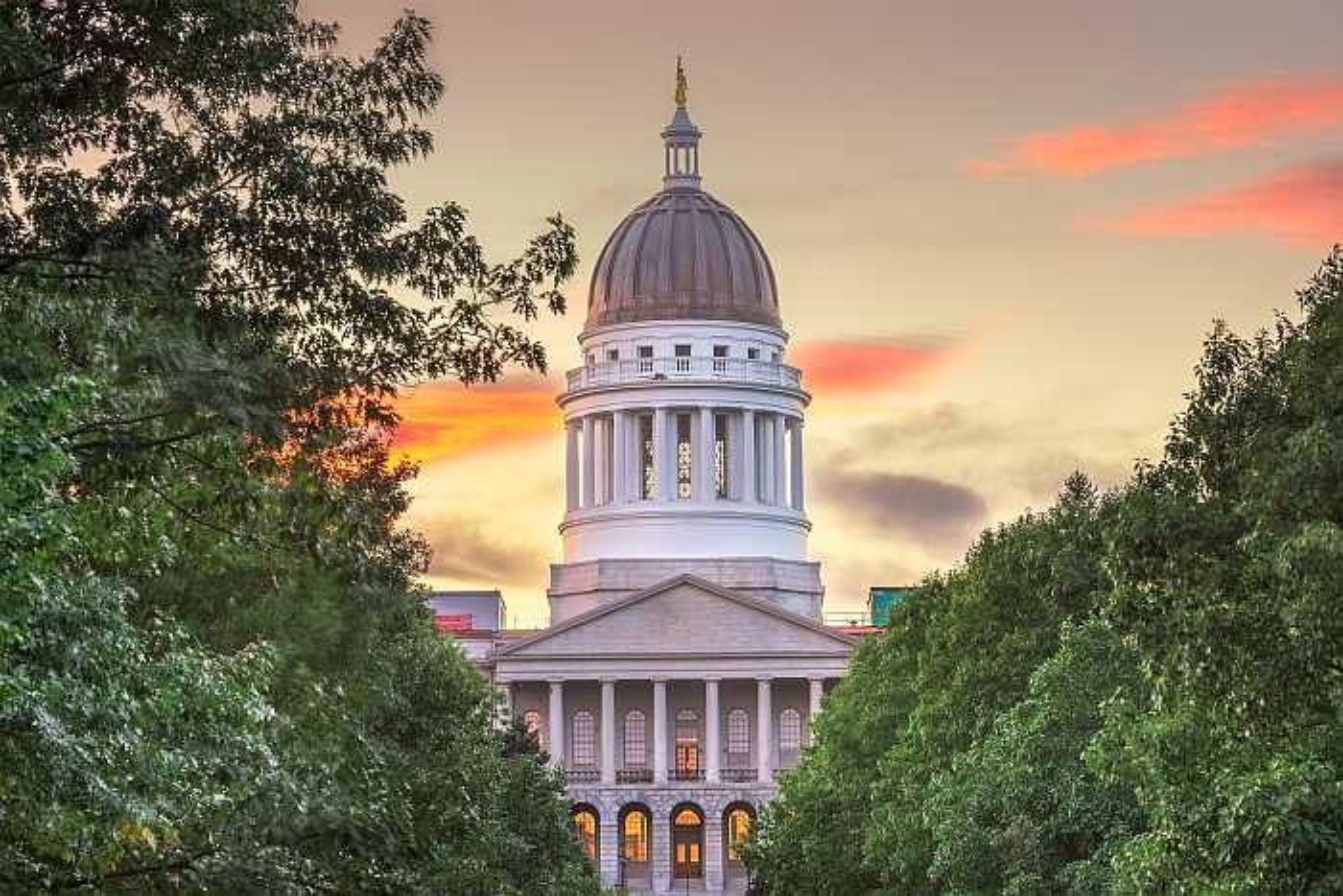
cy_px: 448
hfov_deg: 15.8
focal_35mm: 130
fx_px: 4850
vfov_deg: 10.6
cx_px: 672
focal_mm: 130
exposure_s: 1/1.67
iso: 64
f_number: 11
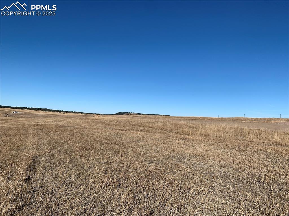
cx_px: 144
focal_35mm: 26
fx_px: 217
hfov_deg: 67.3
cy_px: 108
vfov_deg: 53.0
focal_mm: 4.25
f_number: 1.8
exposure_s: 1/3521
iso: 25
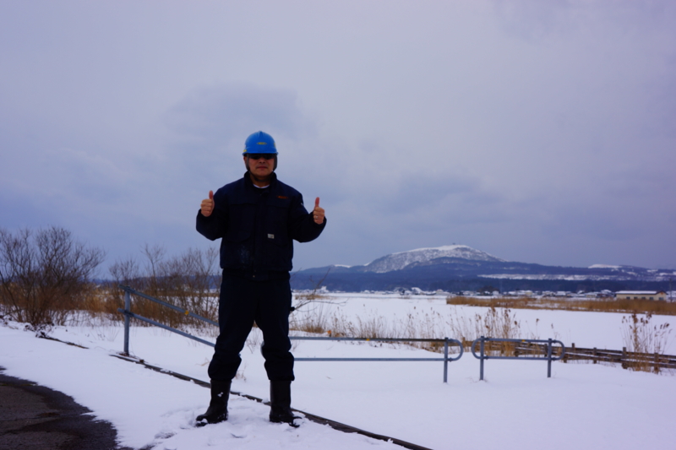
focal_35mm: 40
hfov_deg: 48.5
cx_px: 338
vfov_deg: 33.4
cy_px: 225
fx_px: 751
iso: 100
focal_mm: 27
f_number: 8
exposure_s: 1/400
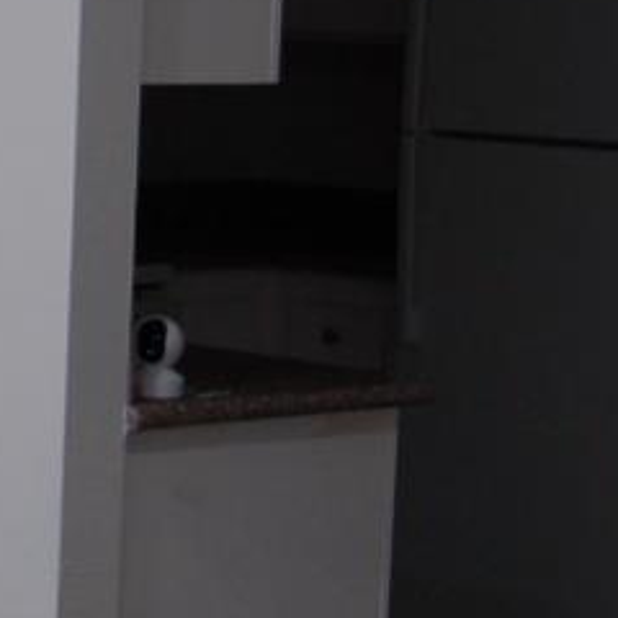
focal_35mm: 143
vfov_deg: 12.2
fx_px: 2888
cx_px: -518
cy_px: 174
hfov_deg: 11.3
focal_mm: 18
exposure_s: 1/80
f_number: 4.5
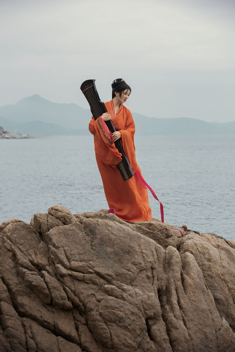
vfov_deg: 28.8
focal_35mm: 70
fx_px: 685
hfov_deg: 19.5
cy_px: 176
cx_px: 118
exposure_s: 1/800
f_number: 4
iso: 250
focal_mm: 70
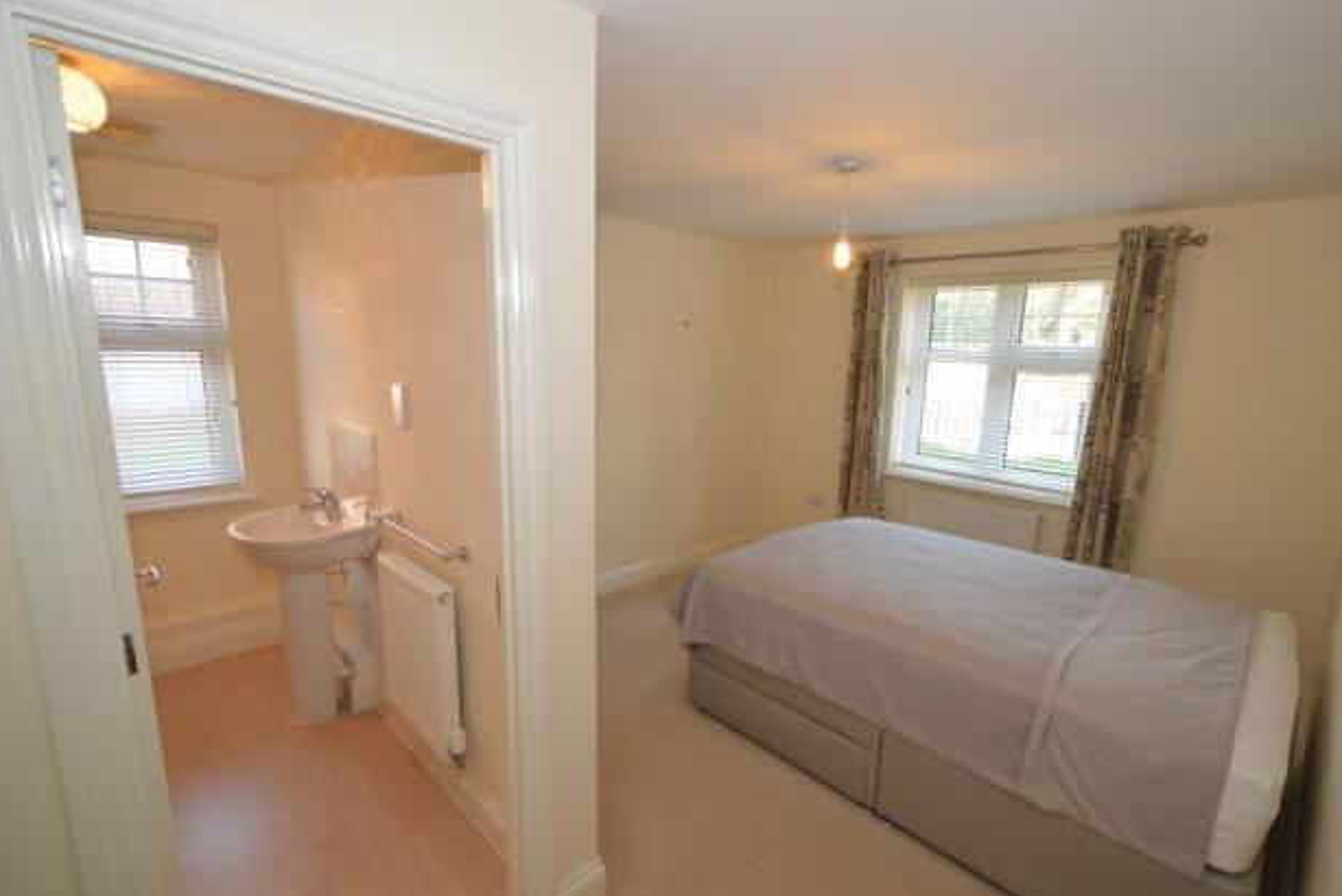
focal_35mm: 16
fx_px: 597
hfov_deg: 96.7
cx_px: 693
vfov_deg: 73.7
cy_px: 474
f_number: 4
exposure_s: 1/60
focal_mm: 10
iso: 400
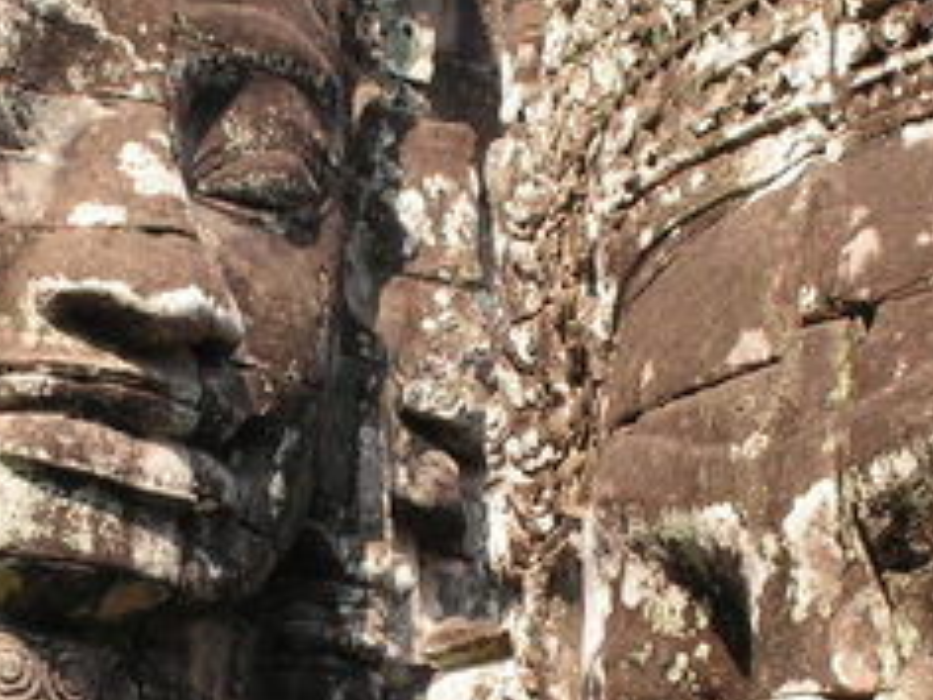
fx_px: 5040
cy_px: 550
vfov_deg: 7.9
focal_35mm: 187
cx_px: 380
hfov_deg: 10.6
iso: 50
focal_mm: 11.5
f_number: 5
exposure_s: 1/160
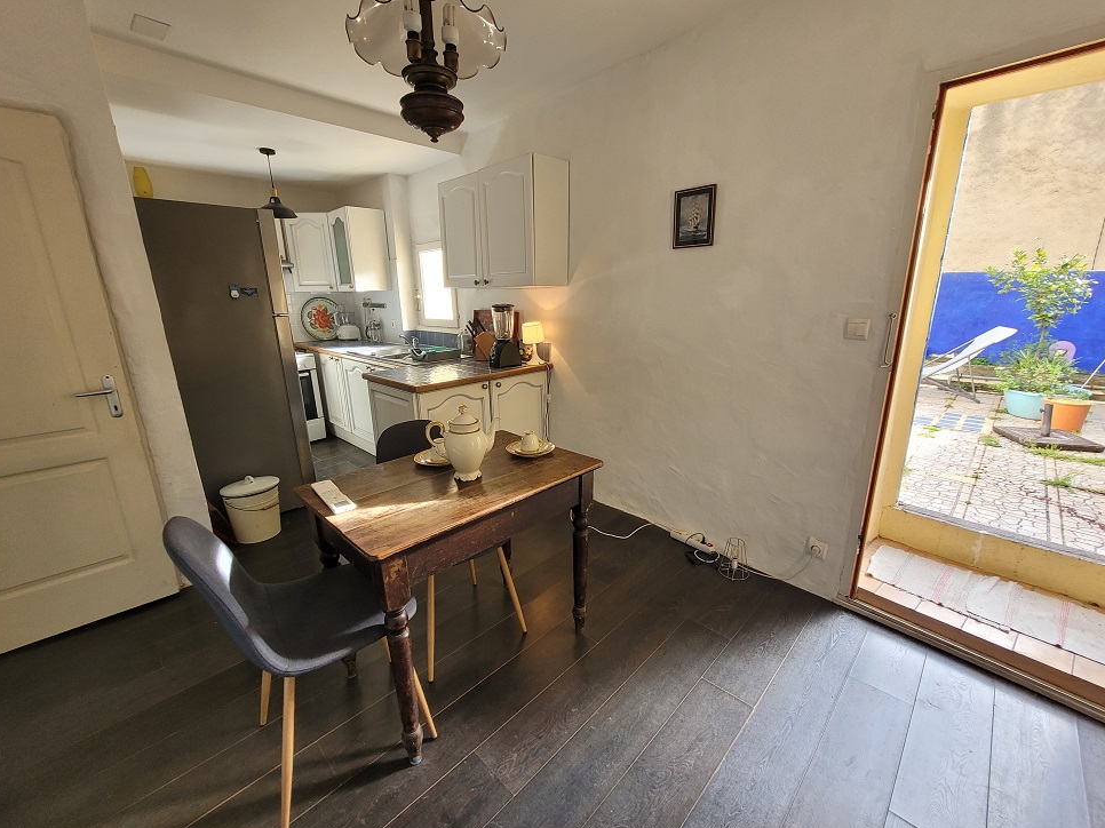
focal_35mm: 14
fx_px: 447
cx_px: 547
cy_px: 408
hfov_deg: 102.1
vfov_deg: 85.6
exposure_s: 1/50
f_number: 2.2
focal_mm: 1.74
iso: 80
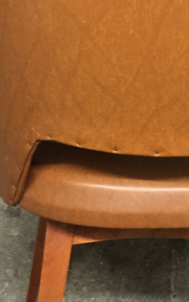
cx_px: 166
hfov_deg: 21.2
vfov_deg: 33.0
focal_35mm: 60
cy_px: 60
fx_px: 495
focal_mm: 3.3
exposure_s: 1/17
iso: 200
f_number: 2.4
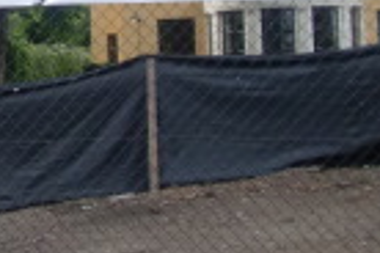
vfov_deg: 8.3
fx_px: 1731
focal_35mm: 164
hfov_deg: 12.1
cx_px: -140
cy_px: -11
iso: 64
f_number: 2.8
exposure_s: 1/60
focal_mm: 5.58
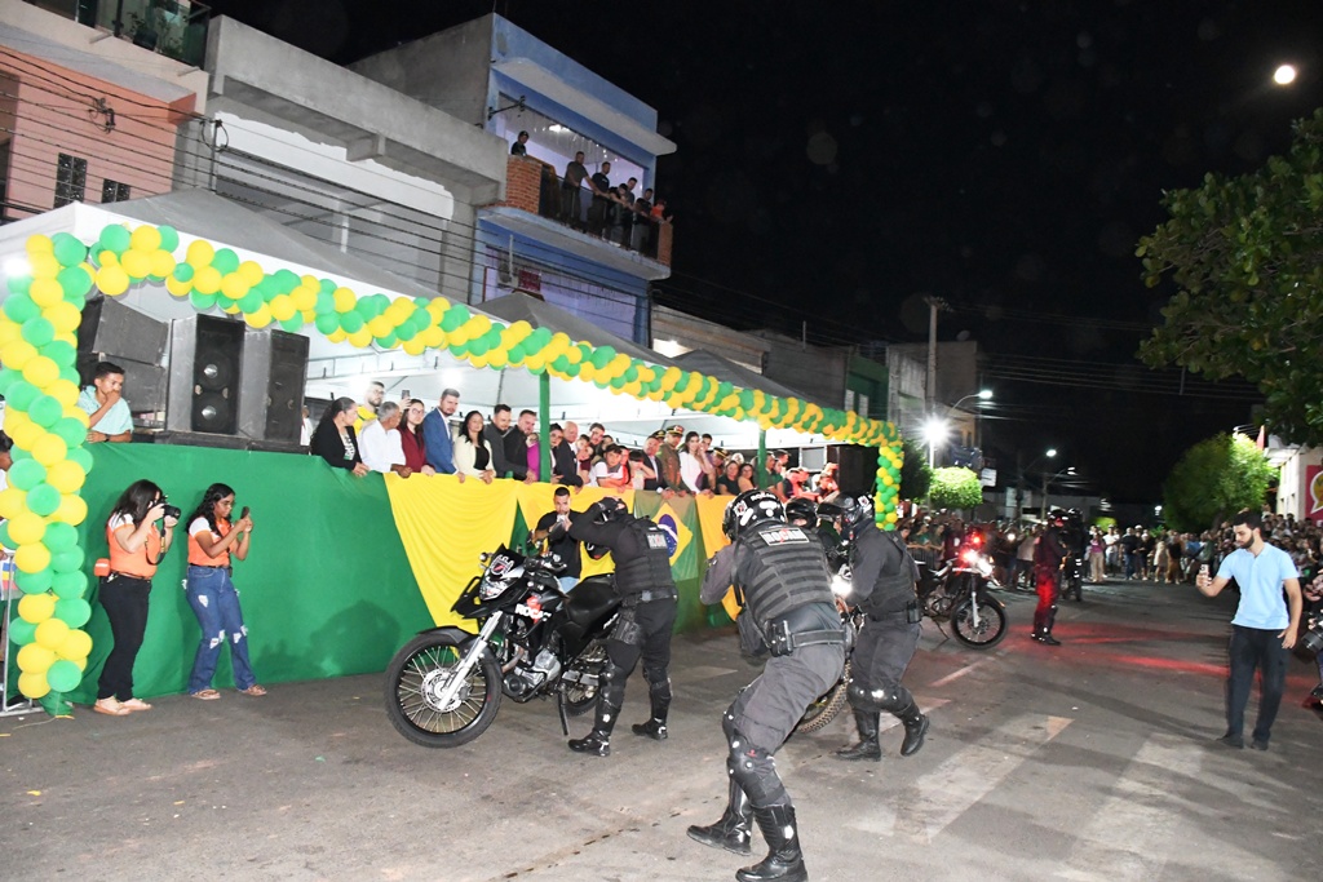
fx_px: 992
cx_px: 662
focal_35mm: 27
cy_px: 441
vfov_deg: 47.9
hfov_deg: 67.4
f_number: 5
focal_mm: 18
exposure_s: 1/80
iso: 8000
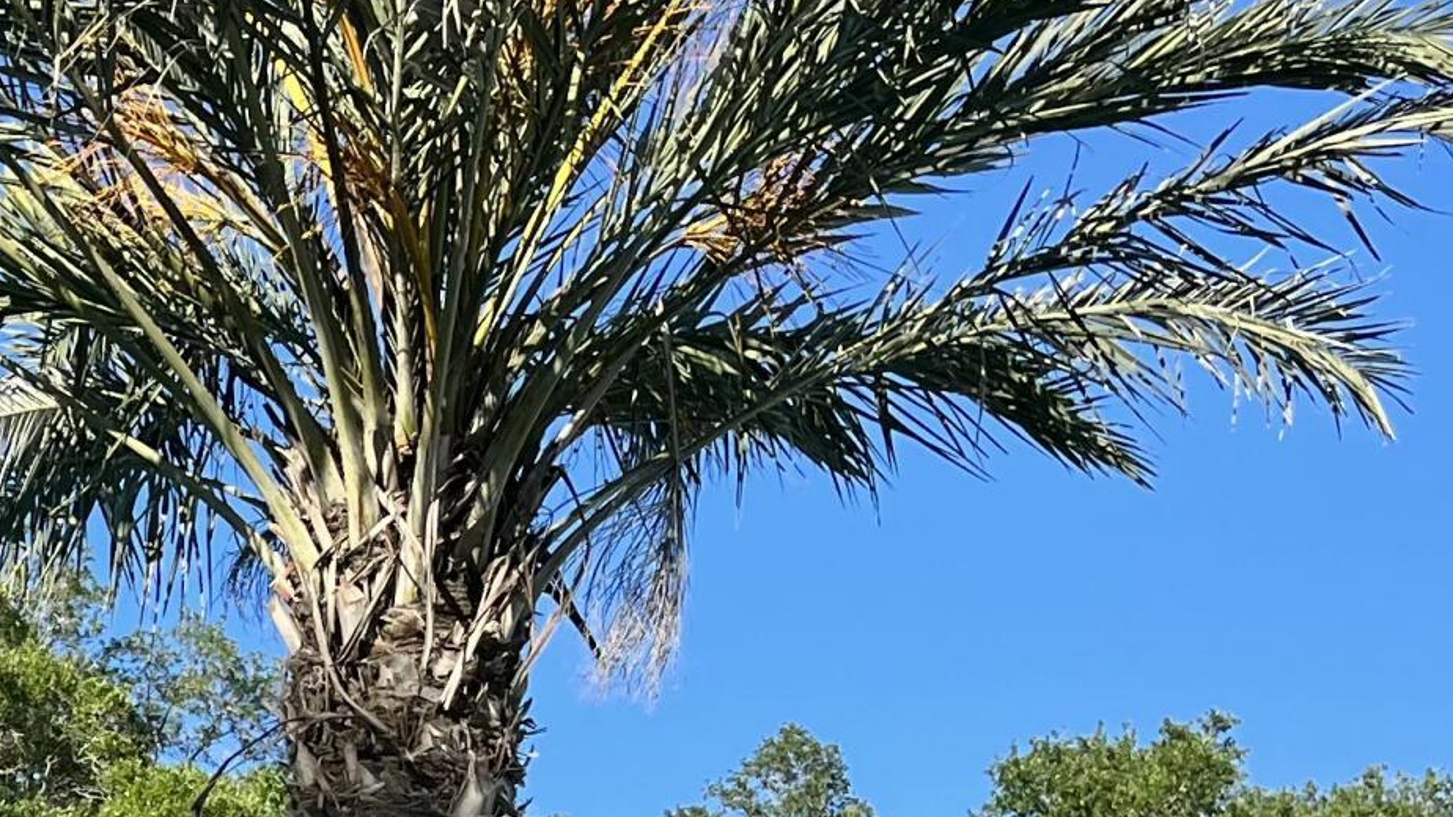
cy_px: 1519
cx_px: -296
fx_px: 3545
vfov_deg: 12.0
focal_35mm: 92
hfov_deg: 21.5
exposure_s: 1/1695
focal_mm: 5.1
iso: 50
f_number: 1.6
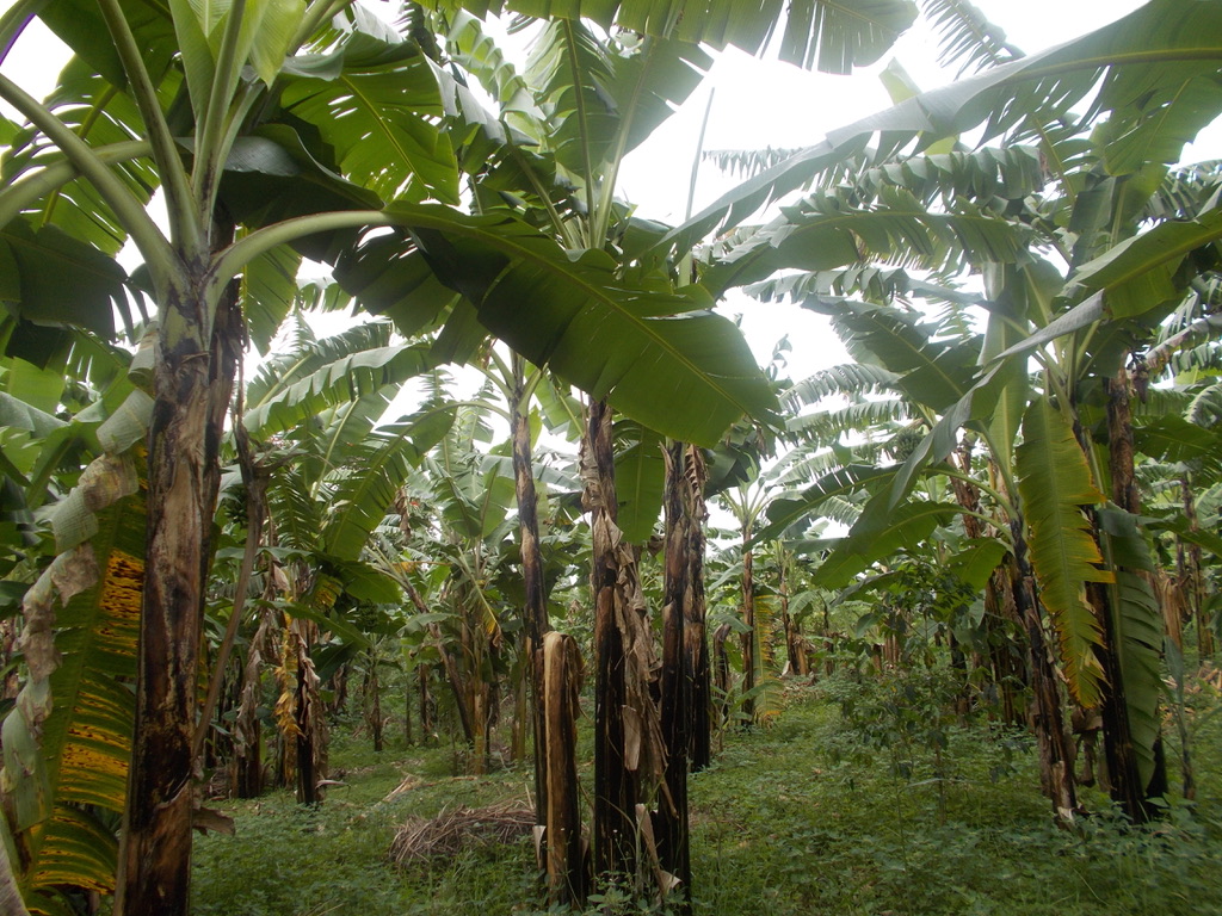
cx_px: 611
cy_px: 458
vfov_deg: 53.1
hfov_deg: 67.3
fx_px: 918
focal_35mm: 26
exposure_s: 1/250
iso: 80
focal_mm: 4.6
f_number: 3.2
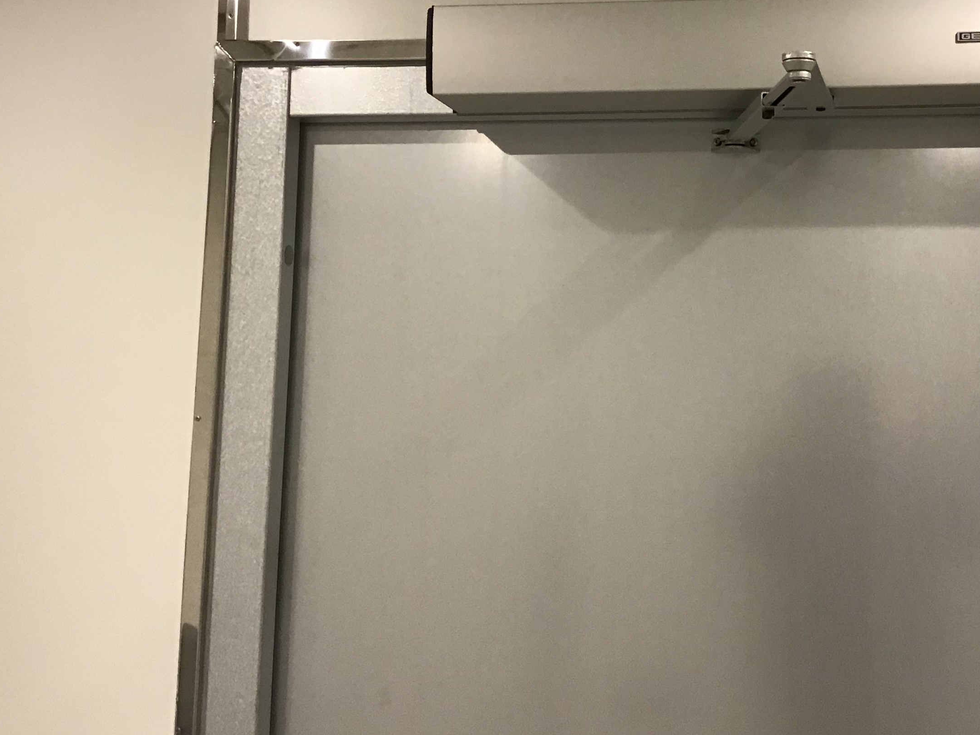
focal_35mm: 47
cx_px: 658
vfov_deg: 30.5
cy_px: 211
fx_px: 1331
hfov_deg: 39.9
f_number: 2.4
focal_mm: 3.3
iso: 125
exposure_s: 1/33
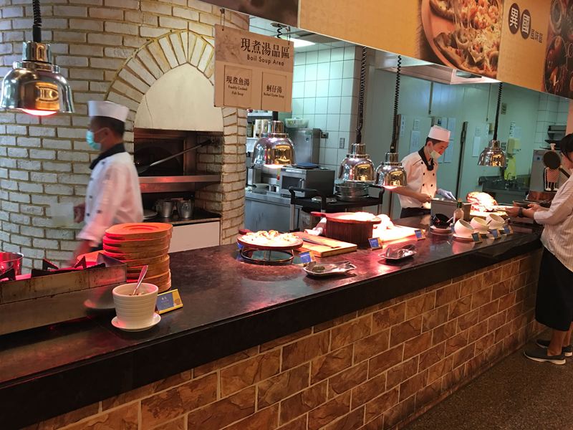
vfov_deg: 48.2
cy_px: 215
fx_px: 480
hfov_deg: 61.7
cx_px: 286
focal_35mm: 29
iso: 64
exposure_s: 1/15
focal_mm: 4.15
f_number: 2.2
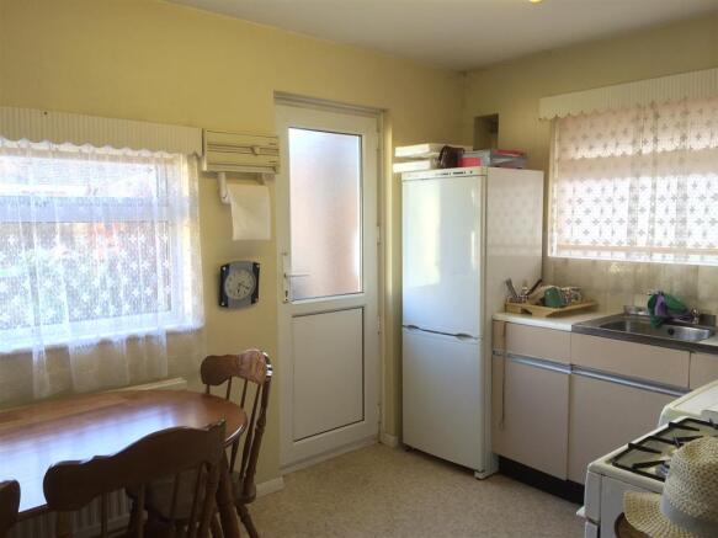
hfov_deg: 60.0
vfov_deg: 46.8
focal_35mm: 30
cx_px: 359
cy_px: 269
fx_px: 622
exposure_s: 1/30
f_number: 2.2
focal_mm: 4.12
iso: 40
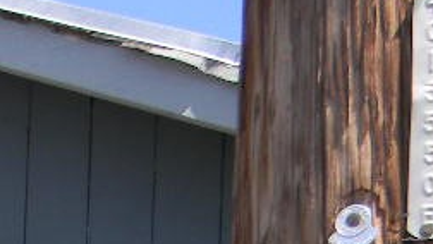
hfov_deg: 14.3
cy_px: 612
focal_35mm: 124
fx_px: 1424
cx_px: -442
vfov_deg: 8.8
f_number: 3.5
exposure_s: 1/390
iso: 80
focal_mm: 5
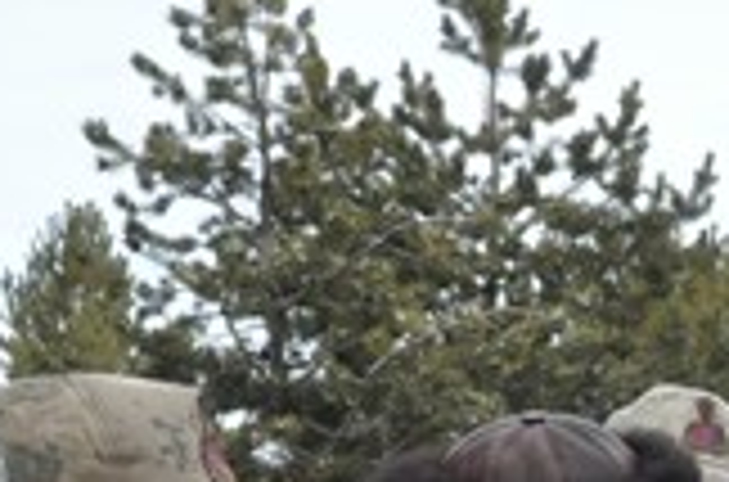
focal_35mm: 181
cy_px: 752
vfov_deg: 7.4
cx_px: 1004
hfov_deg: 11.1
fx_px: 3655
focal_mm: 30
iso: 1250
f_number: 13
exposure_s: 1/640
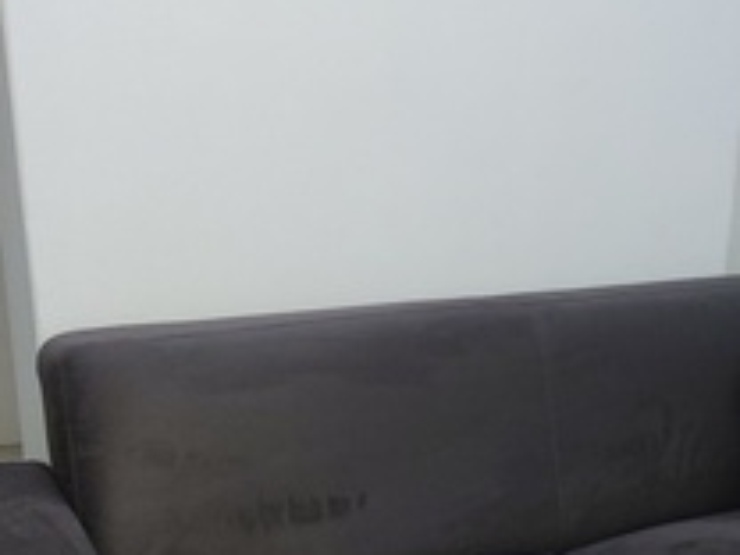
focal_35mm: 55
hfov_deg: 34.2
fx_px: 1176
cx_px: 557
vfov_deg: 26.3
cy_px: 407
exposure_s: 1/25
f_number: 2
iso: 250
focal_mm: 4.58
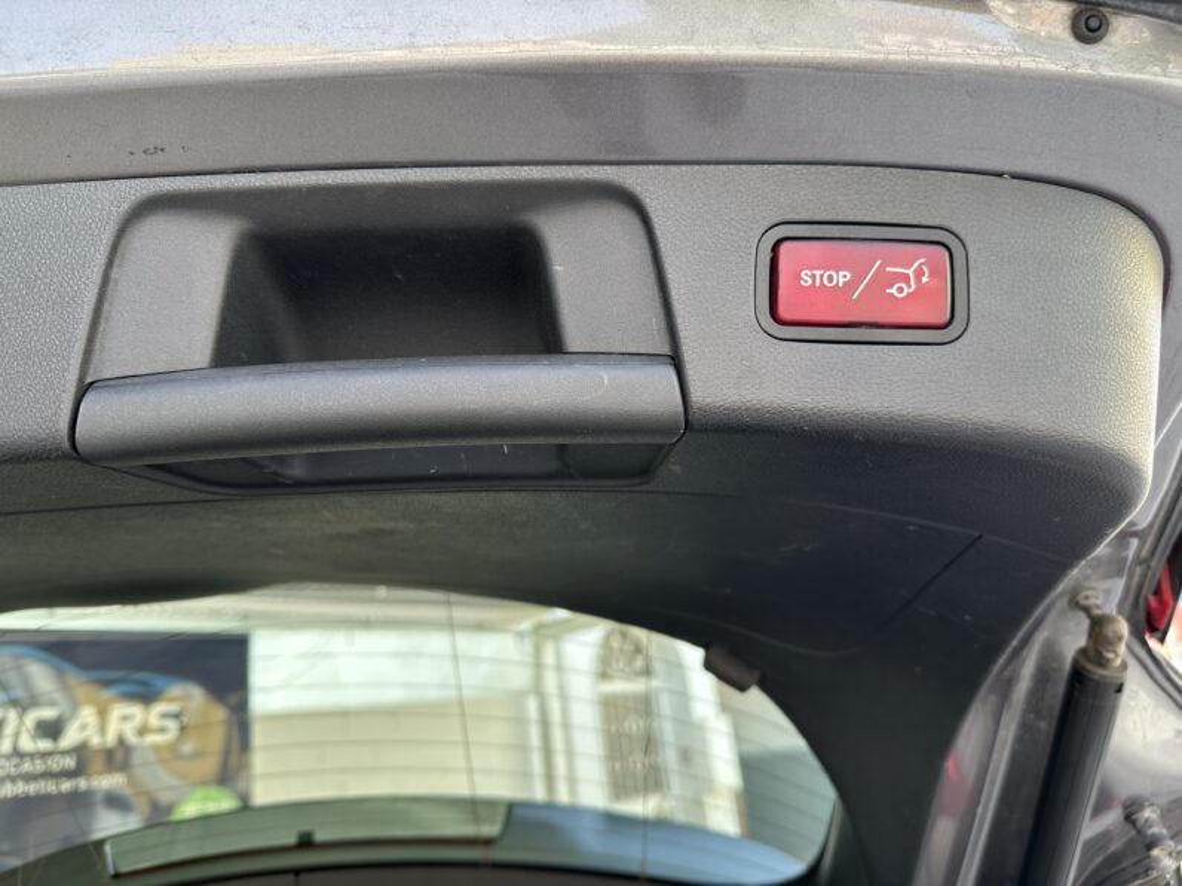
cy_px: 443
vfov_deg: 56.8
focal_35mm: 24
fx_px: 820
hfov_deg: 71.6
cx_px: 591
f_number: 1.78
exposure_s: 1/224
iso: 80
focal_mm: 6.86
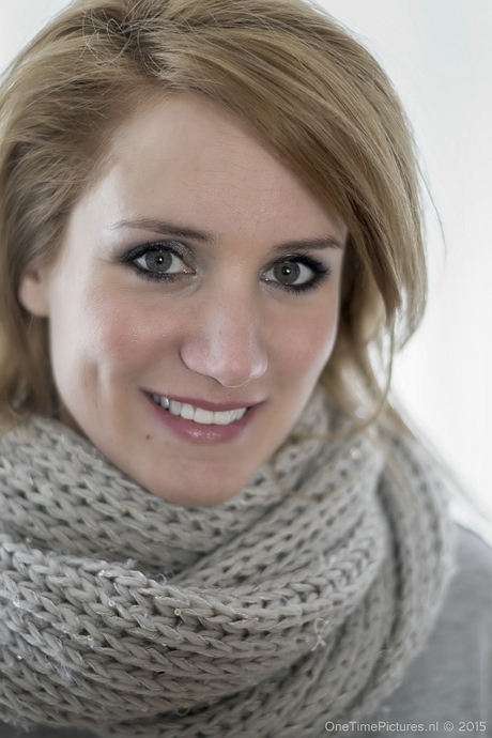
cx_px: 246
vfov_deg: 39.6
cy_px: 369
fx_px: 1025
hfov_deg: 27.0
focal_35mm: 50
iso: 500
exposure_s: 1/100
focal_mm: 50
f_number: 2
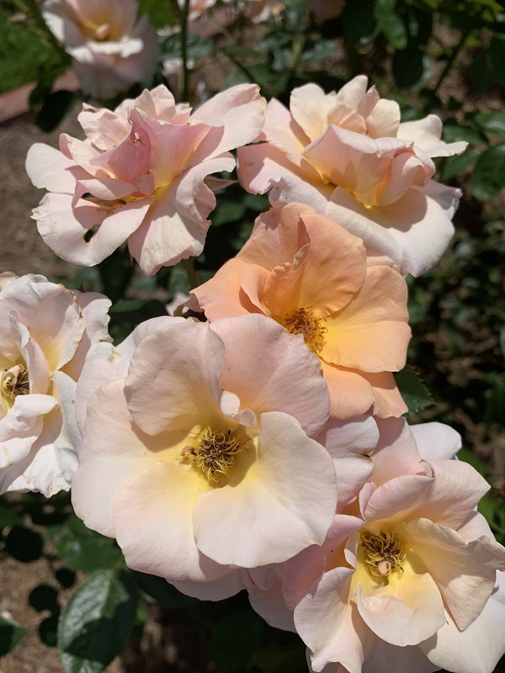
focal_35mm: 26
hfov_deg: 53.1
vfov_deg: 67.3
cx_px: 252
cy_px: 336
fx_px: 506
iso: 25
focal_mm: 4.25
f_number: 1.8
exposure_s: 1/6452
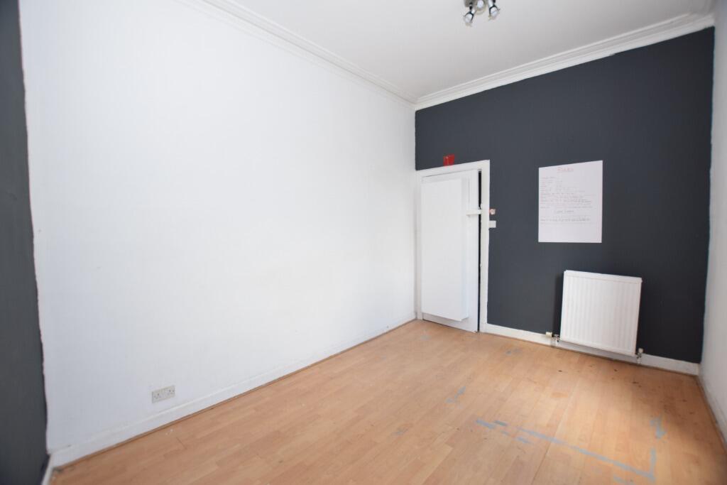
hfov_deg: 100.4
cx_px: 364
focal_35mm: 15
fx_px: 303
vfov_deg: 77.3
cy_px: 242
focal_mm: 10
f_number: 4
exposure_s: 1/60
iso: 400
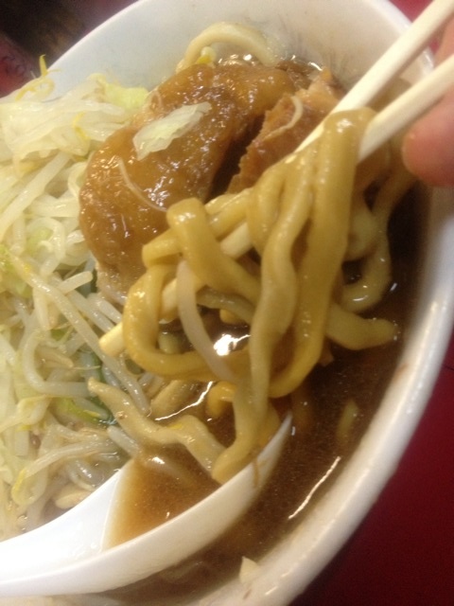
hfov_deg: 40.7
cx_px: 227
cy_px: 303
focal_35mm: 35
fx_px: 612
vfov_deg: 52.6
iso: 200
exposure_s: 1/20
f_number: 2.4
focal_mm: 4.28
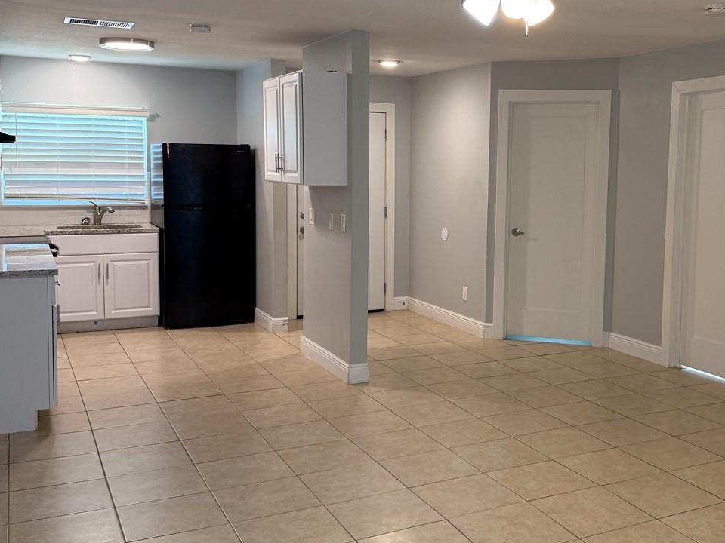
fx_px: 838
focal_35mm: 40
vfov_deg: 35.9
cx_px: 486
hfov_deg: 46.0
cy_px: 227
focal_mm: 6.76
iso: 125
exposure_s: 1/60
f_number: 1.78
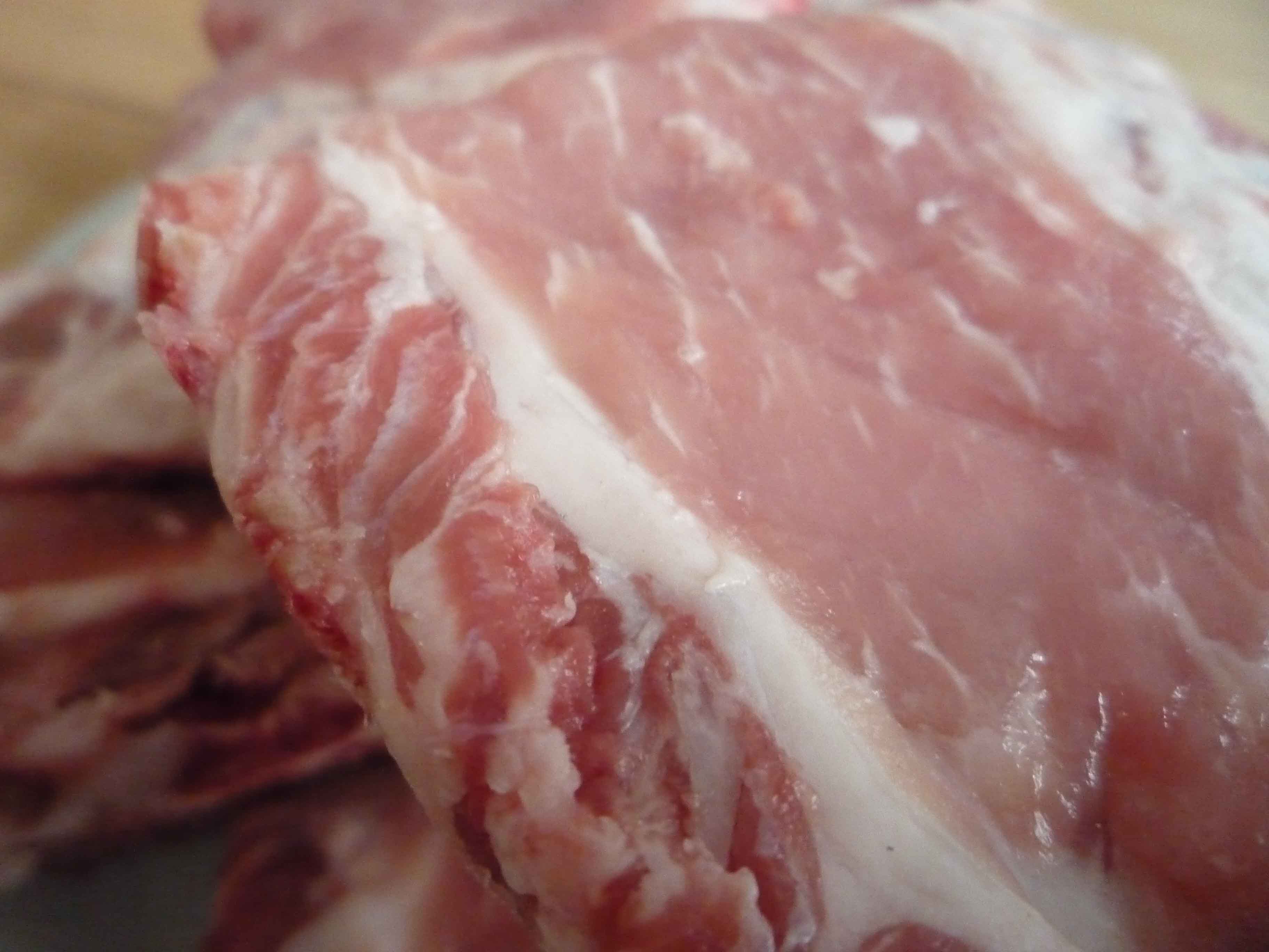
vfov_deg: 46.8
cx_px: 634
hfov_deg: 60.0
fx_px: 1100
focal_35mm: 30
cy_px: 476
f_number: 3.3
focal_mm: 5.2
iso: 800
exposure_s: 1/25
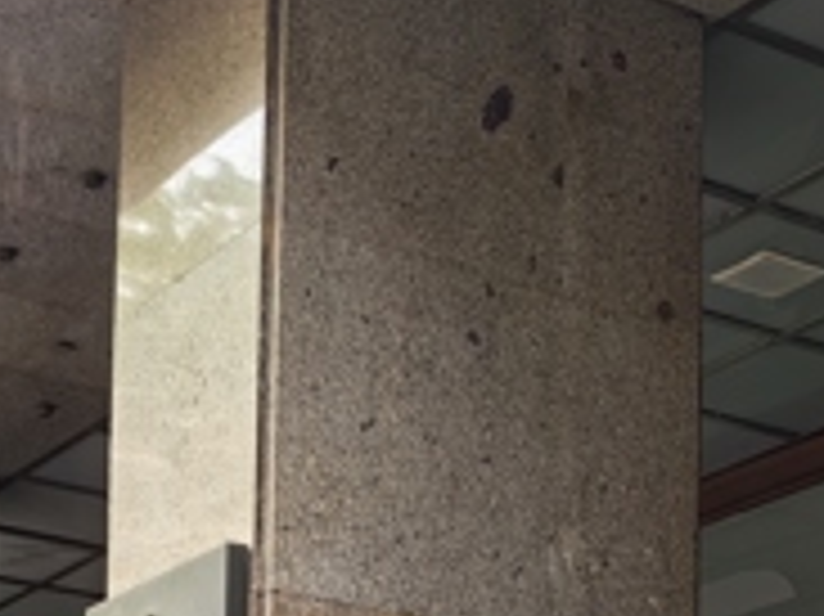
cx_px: 491
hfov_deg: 20.0
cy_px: 973
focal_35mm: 98
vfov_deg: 14.0
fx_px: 2331
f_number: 2
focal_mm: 5.75
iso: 50
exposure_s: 1/354
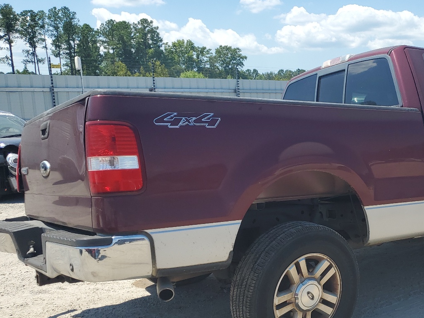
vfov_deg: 35.0
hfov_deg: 44.1
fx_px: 502
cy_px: 194
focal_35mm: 41
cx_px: 325
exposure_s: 1/2500
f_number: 1.5
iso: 50
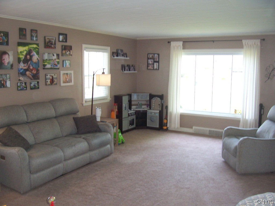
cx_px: 138
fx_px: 270
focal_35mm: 34
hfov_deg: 54.0
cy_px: 103
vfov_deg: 41.8
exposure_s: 1/60
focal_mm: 5.6
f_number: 2.7
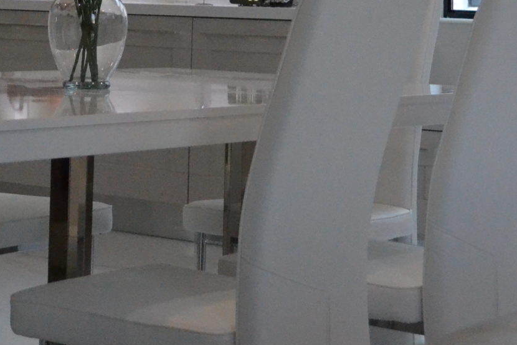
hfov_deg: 18.4
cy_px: -108
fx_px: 1595
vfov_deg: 12.0
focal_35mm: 111
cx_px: 168
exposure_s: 1/400
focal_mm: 24
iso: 3200
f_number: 4
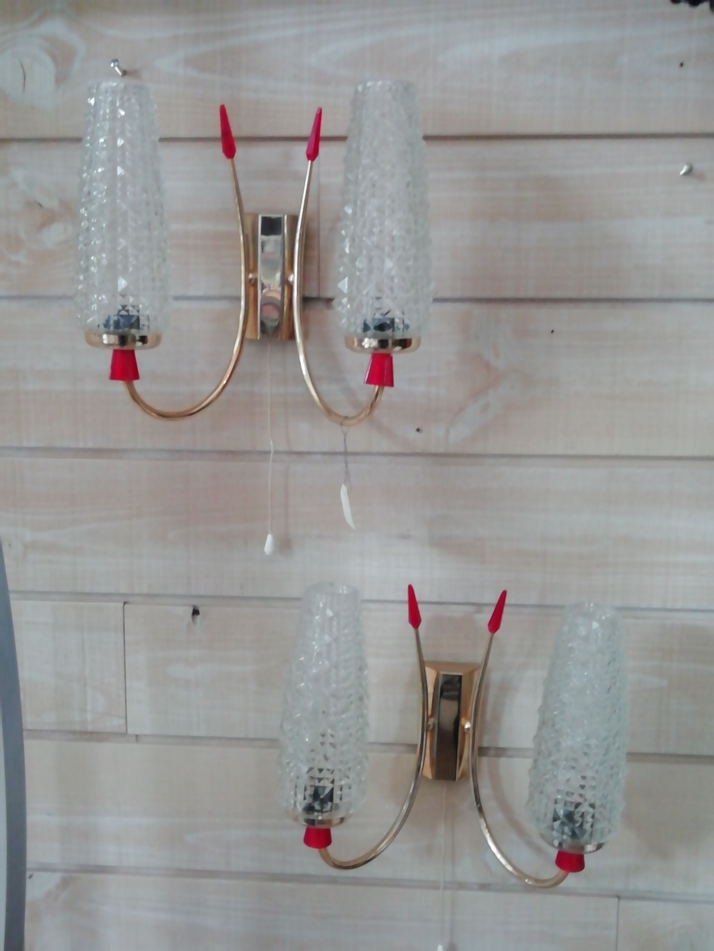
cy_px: 476
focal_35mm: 37
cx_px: 357
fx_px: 1018
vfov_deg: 50.1
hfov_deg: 38.7
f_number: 2.2
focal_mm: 3.46
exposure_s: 1/25
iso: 320
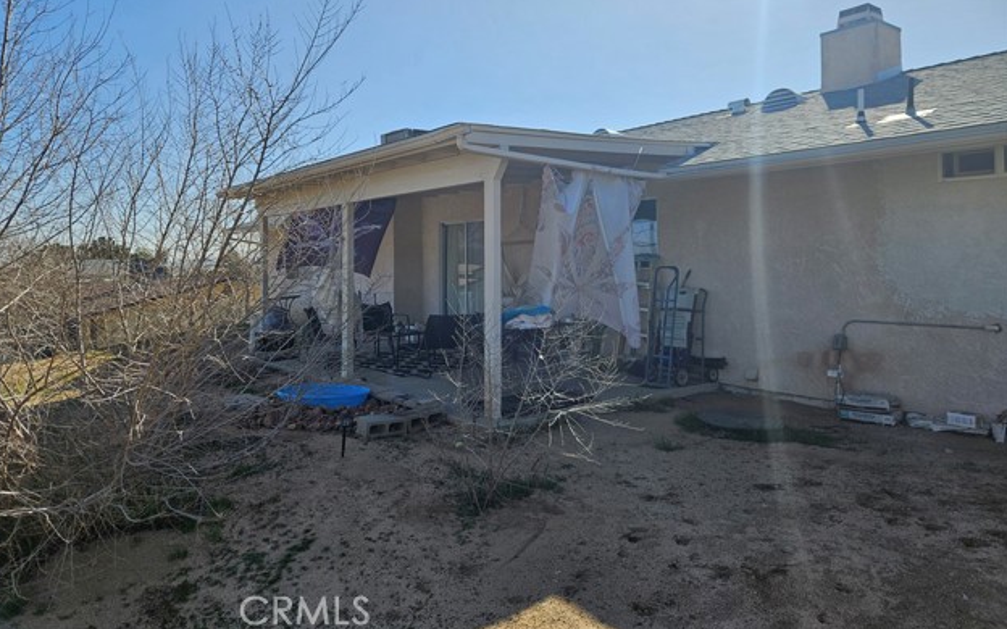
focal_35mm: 25
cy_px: 247
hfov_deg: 72.5
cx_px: 499
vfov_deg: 48.9
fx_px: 686
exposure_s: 1/2450
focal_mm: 5.4
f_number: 1.8
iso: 25
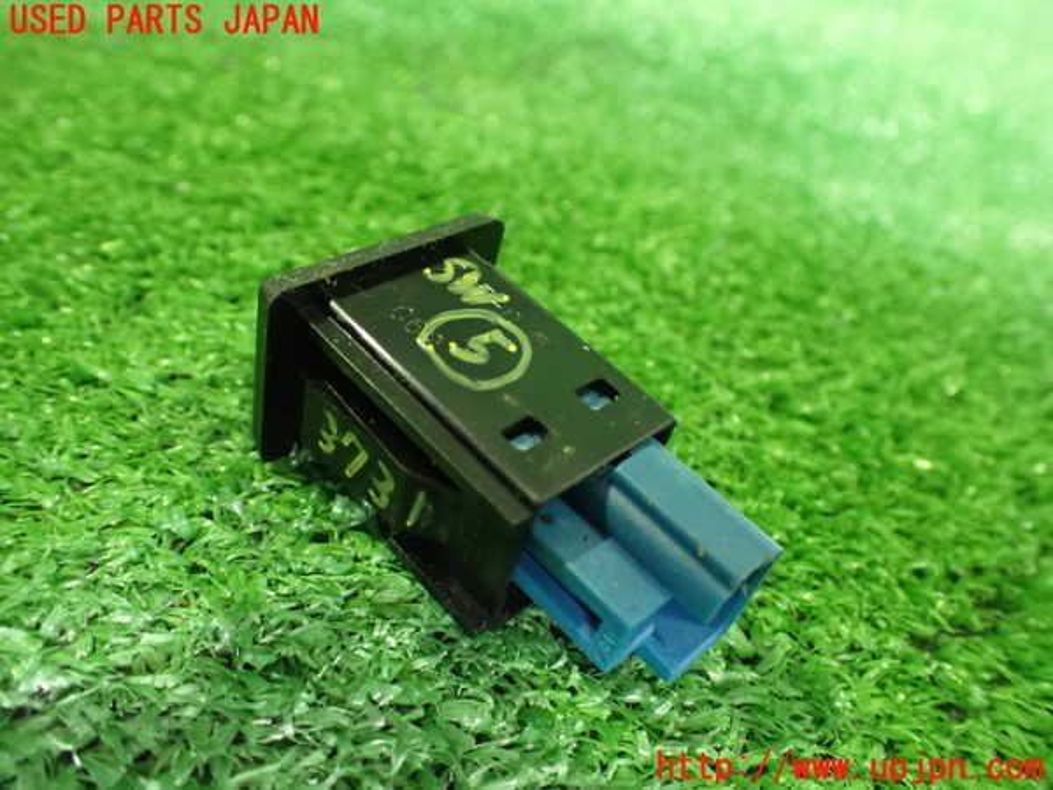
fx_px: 913
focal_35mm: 30
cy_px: 395
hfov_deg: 60.0
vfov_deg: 46.8
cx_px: 526
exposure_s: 1/30
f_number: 2.3
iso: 1250
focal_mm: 5.4
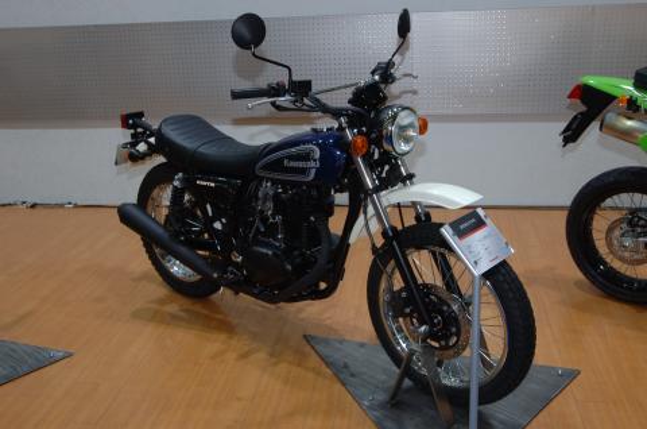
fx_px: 673
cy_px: 214
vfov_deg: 35.3
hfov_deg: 51.4
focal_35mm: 38
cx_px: 324
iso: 400
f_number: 5.6
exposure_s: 1/60
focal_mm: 25
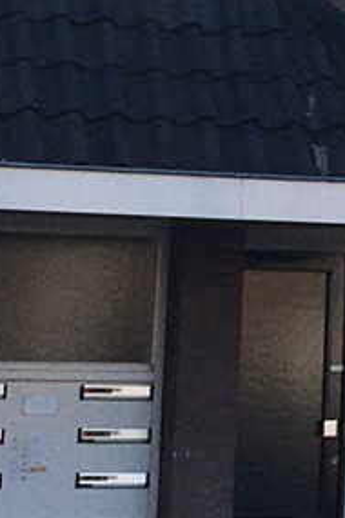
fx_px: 3062
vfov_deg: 9.6
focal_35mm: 213
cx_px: 917
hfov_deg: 6.1
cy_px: -40
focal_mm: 4.15
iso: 25
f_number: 2.2
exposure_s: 1/625
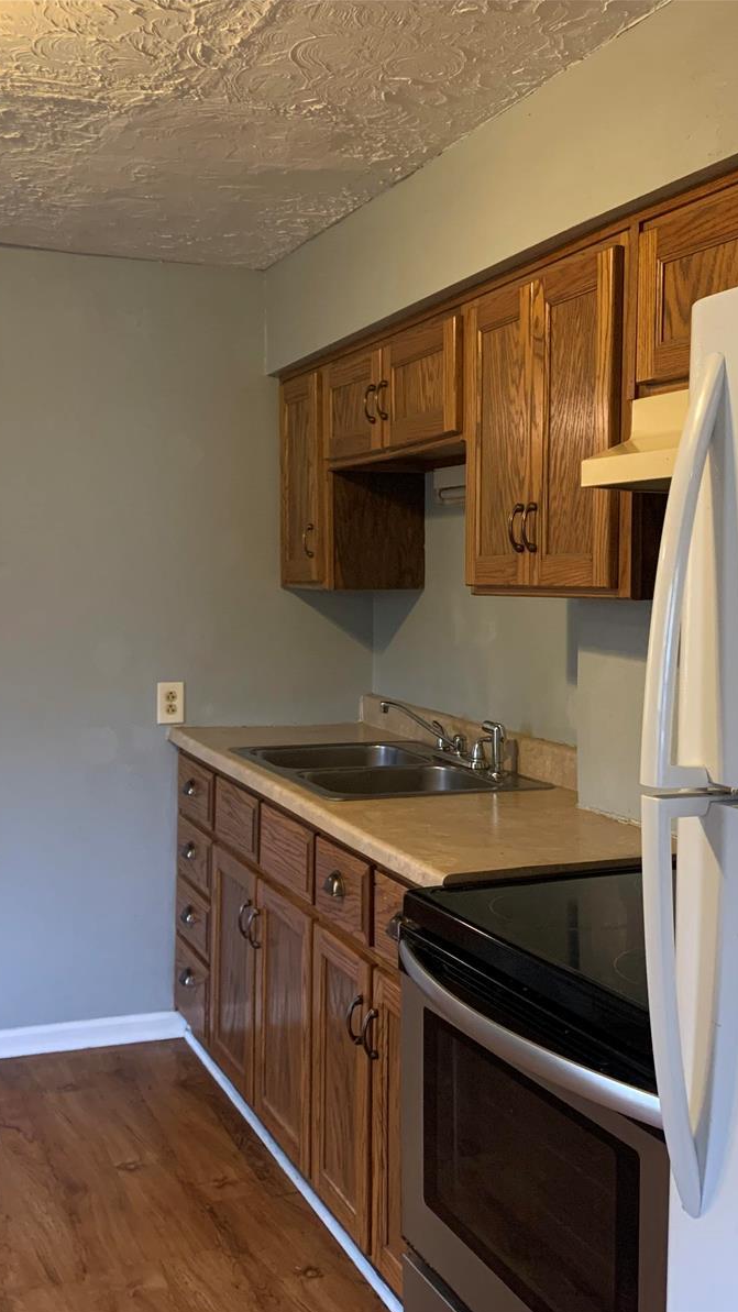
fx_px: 1322
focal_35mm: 38
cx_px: 389
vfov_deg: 52.8
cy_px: 659
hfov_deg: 31.2
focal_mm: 4.25
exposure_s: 1/60
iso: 320
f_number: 1.8
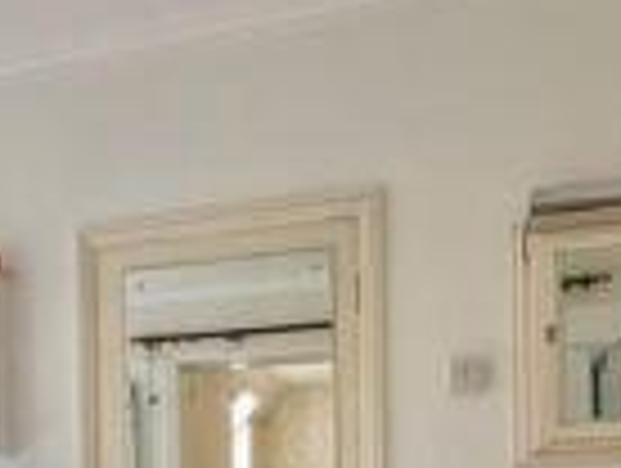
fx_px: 1060
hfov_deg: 31.8
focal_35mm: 59
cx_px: 124
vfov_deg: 22.8
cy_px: 565
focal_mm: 2.22
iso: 200
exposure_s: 1/121
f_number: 2.2
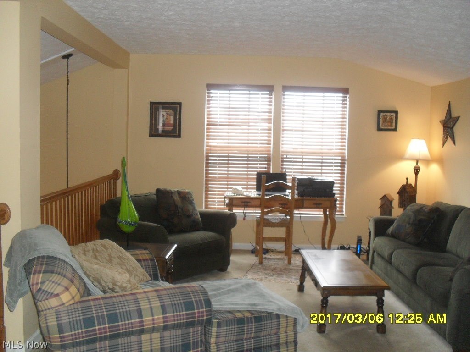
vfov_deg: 40.7
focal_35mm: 35
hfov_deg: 52.6
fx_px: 475
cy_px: 176
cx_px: 235
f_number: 3.2
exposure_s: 1/45
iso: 240
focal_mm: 6.3
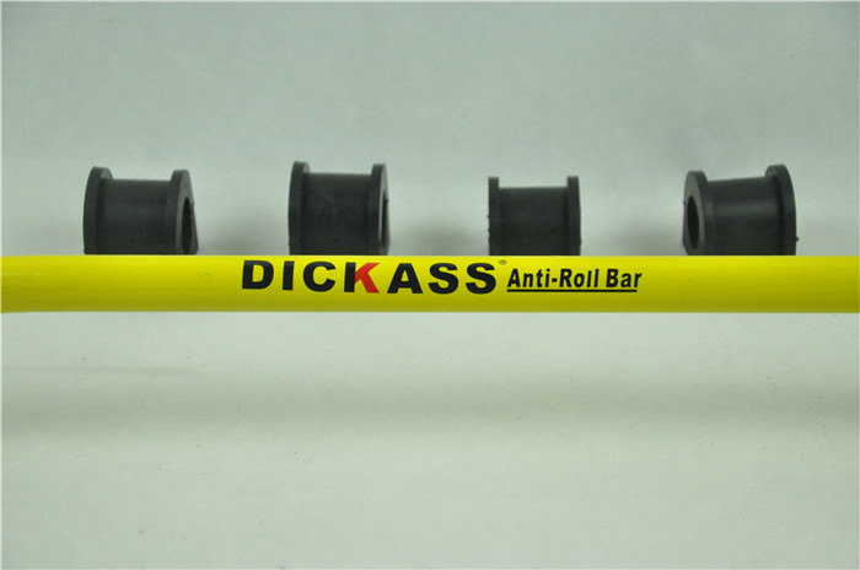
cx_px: 430
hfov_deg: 21.9
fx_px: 2218
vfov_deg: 14.6
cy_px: 285
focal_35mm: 93
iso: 3200
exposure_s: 1/500
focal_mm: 62
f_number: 5.3
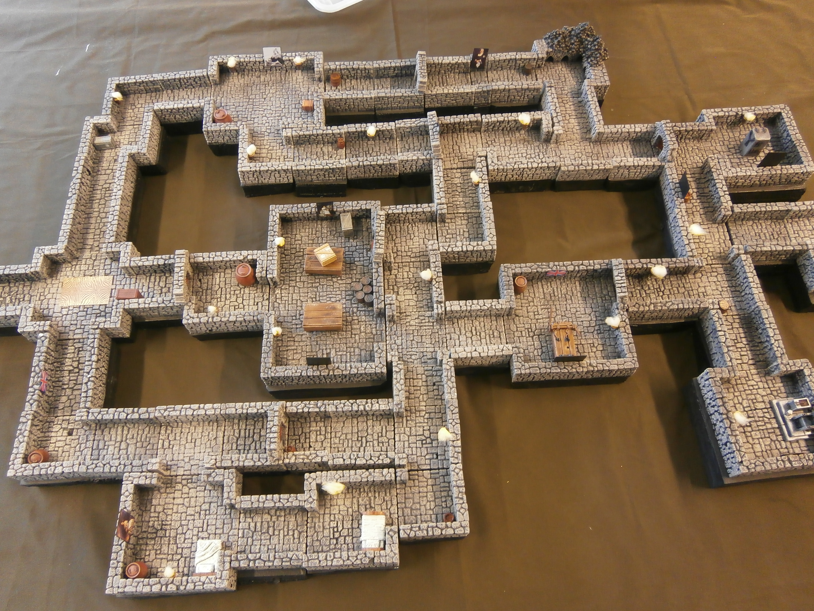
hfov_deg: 67.3
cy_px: 306
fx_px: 611
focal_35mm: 26
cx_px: 407
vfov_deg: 53.1
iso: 200
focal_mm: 4.7
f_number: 2.8
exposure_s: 1/15
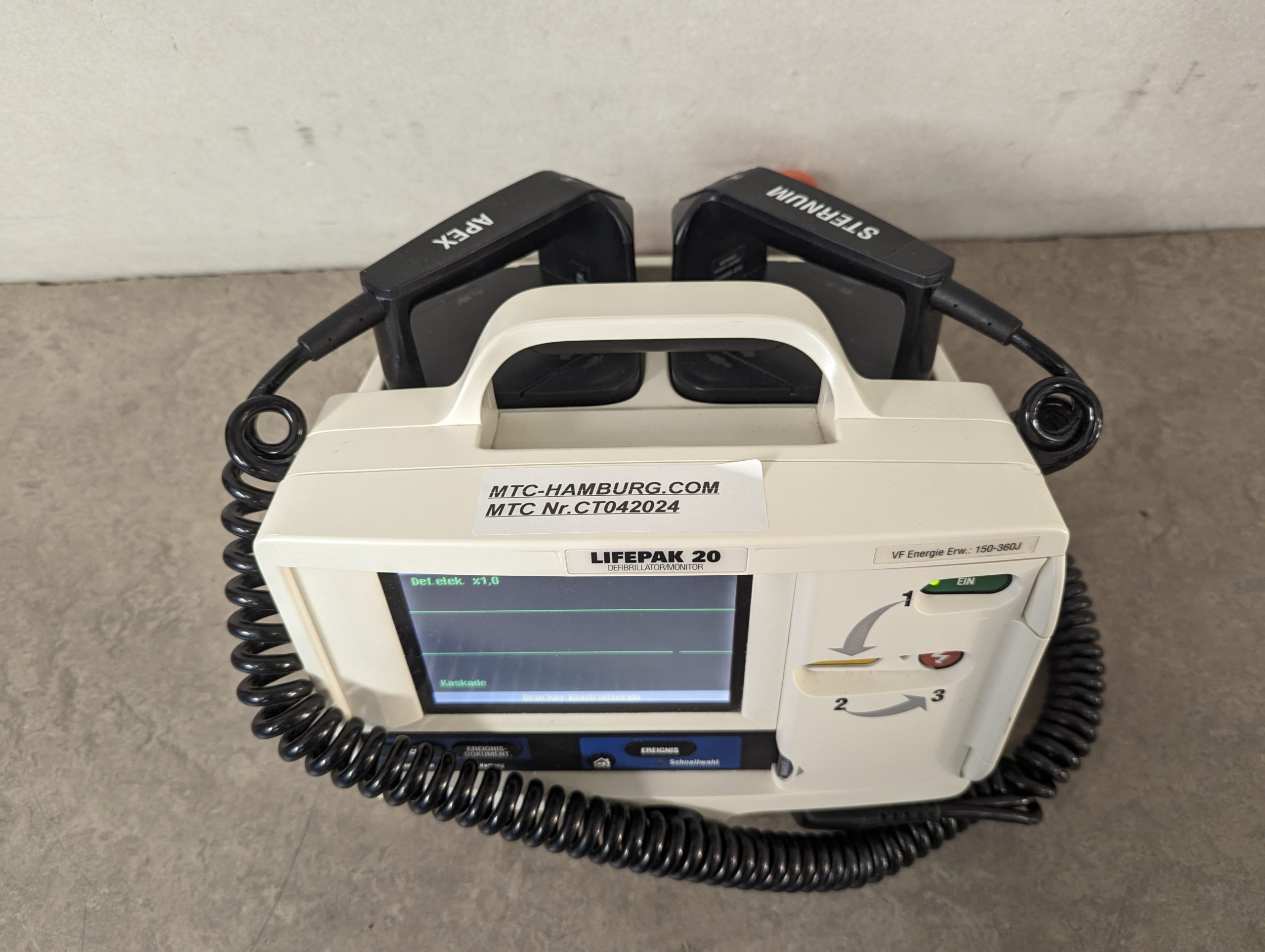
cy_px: 476
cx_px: 632
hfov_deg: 71.5
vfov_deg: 56.9
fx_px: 878
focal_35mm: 24
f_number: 1.85
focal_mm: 6.81
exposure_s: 1/25.9
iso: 188
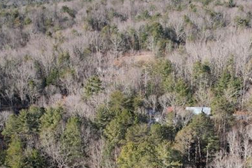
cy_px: 148
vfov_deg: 23.2
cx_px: 165
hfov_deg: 34.8
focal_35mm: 57
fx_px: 399
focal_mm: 8.38
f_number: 2.8
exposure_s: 1/180
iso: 150
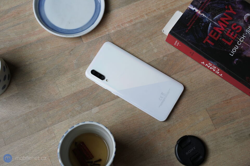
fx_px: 382
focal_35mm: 55
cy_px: 83
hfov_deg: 36.3
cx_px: 125
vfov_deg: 24.6
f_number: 7.1
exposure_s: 1/160
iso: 1000
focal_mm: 55
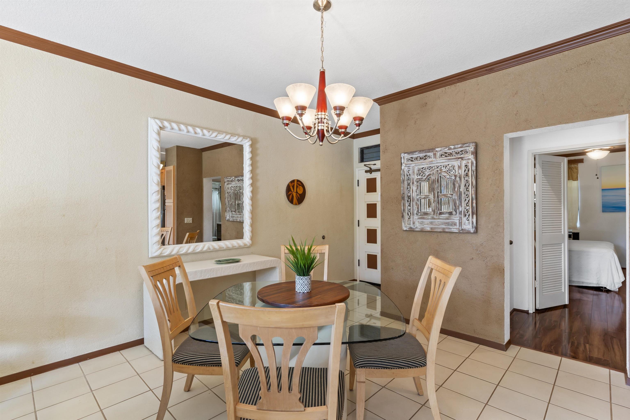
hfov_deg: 93.3
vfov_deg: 70.4
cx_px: 315
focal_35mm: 17
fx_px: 297
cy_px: 210
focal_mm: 17
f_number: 8
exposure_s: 1.3
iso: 100
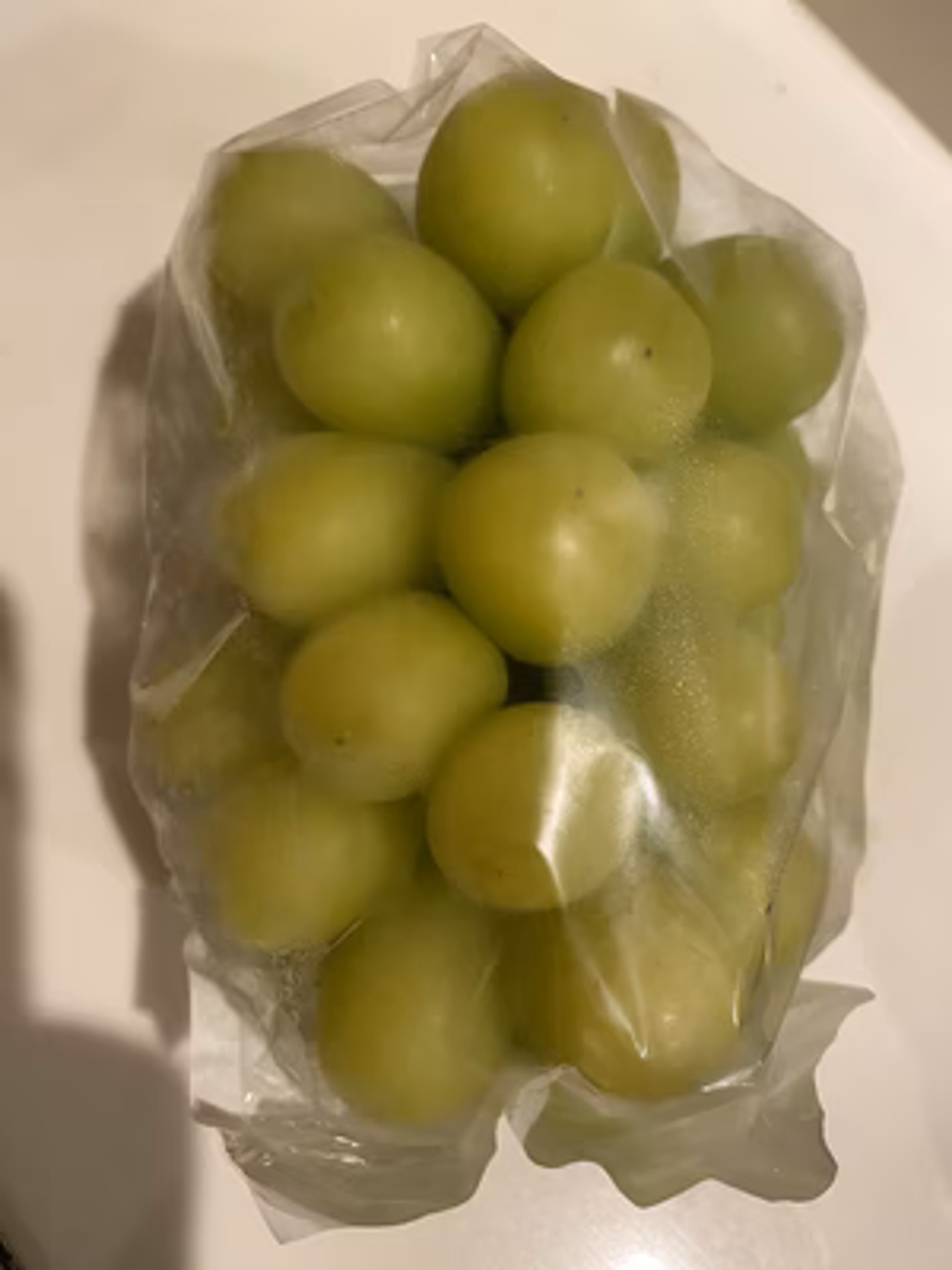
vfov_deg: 69.4
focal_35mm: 25
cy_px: 635
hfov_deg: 54.9
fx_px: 917
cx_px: 476
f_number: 1.8
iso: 320
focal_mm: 4.25
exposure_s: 1/50
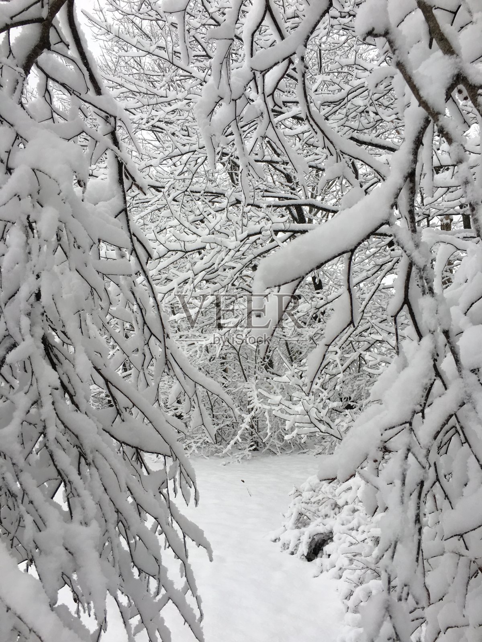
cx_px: 241
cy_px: 321
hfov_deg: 48.2
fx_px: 538
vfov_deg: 61.7
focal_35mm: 29
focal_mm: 4.15
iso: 25
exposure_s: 1/120
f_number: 2.2
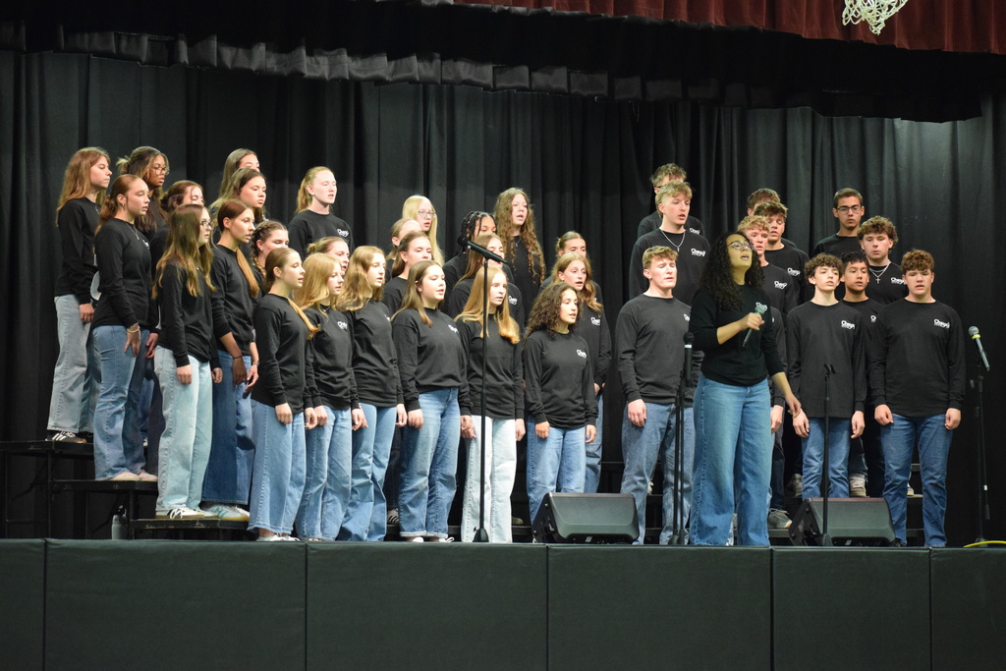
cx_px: 503
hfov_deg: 15.2
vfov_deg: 10.2
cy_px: 336
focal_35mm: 135
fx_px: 3773
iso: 4000
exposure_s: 1/125
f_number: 4.8
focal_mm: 90
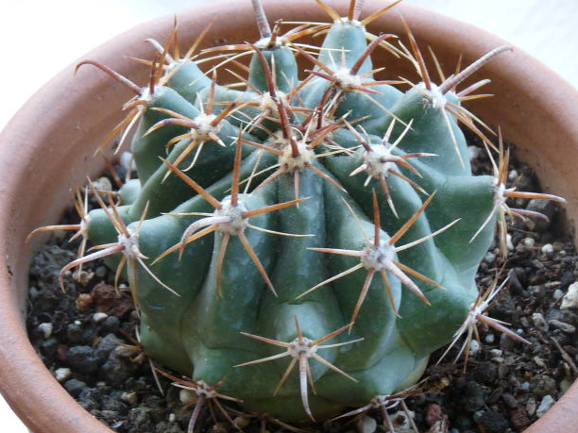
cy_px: 208
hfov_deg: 12.2
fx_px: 2705
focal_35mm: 162
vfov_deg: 9.2
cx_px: 296
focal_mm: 16.1
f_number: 3.4
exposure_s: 1/40
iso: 160
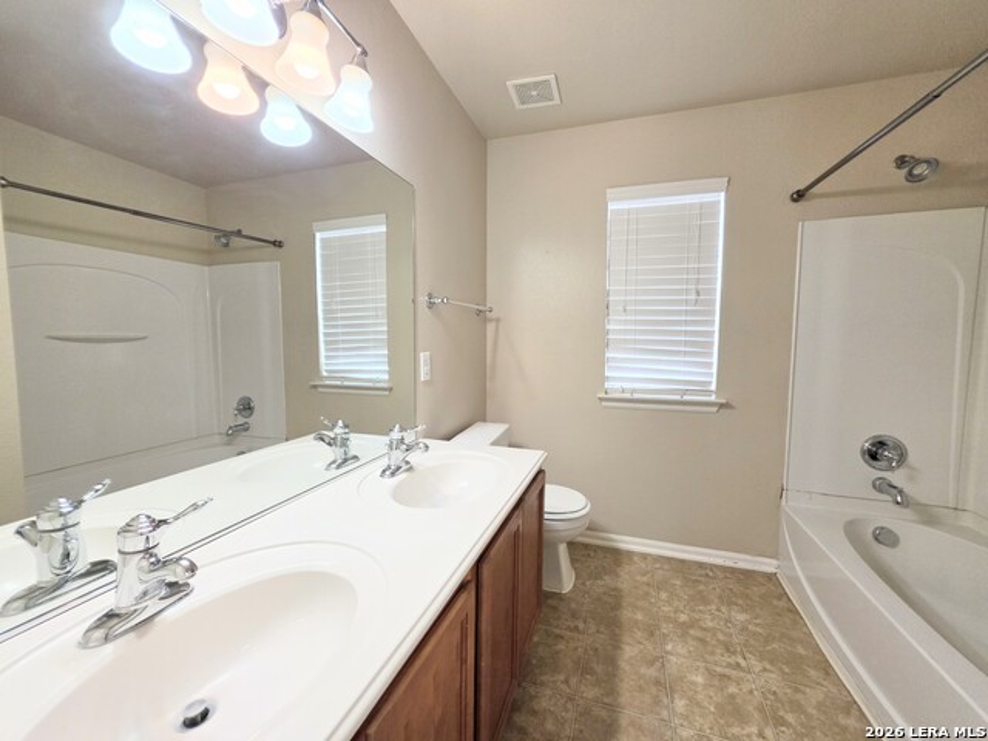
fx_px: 371
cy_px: 370
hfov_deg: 106.2
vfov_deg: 89.9
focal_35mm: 13
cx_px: 494
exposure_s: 1/120
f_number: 1.9
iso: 80
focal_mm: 2.2
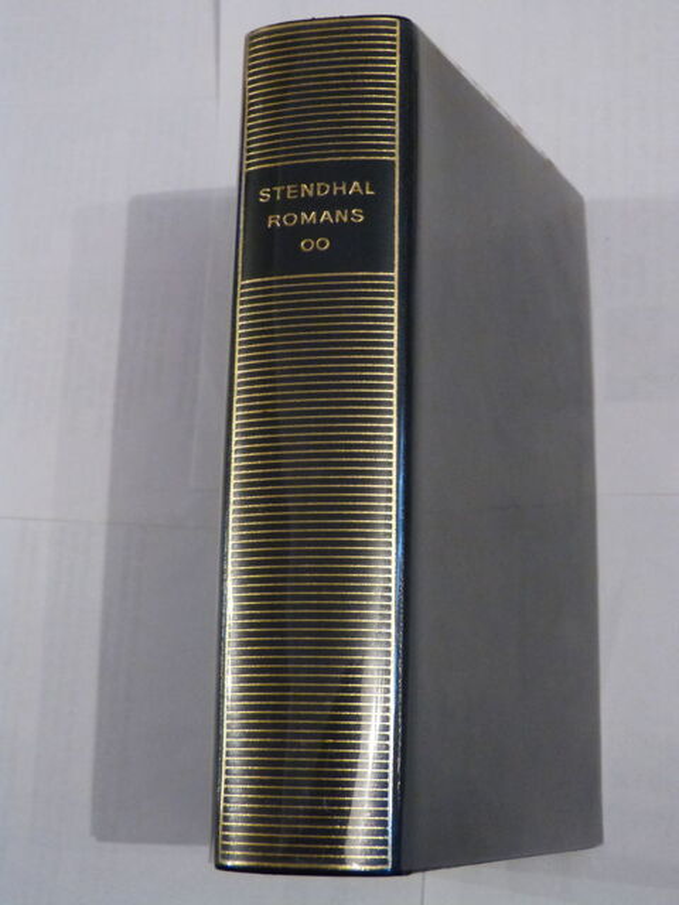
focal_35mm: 50
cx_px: 340
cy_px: 452
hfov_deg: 29.1
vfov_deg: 38.2
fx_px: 1308
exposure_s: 1/15
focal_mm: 9
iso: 1000
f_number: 3.2
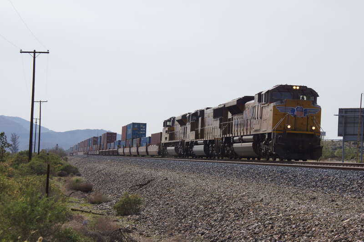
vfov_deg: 13.0
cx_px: 182
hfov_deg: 19.5
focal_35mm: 105
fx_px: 1061
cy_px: 121
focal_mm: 70
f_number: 13
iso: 100
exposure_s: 1/200
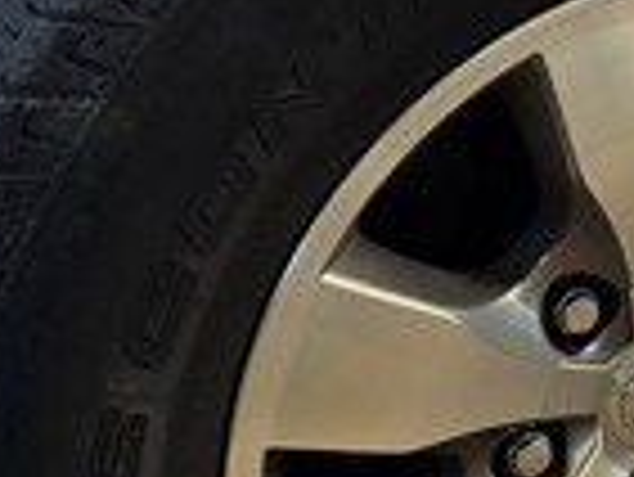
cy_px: -58
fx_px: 3061
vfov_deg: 8.8
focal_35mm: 167
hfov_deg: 11.7
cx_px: 576
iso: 80
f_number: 1.7
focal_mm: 6.25
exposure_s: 1/180
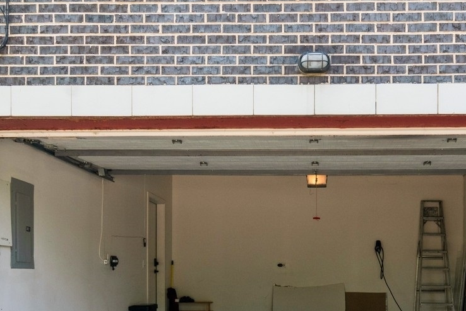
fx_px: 505
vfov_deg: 32.5
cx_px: 313
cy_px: 278
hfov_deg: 48.7
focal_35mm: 39
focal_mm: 12
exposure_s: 1/60
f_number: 8
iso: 200
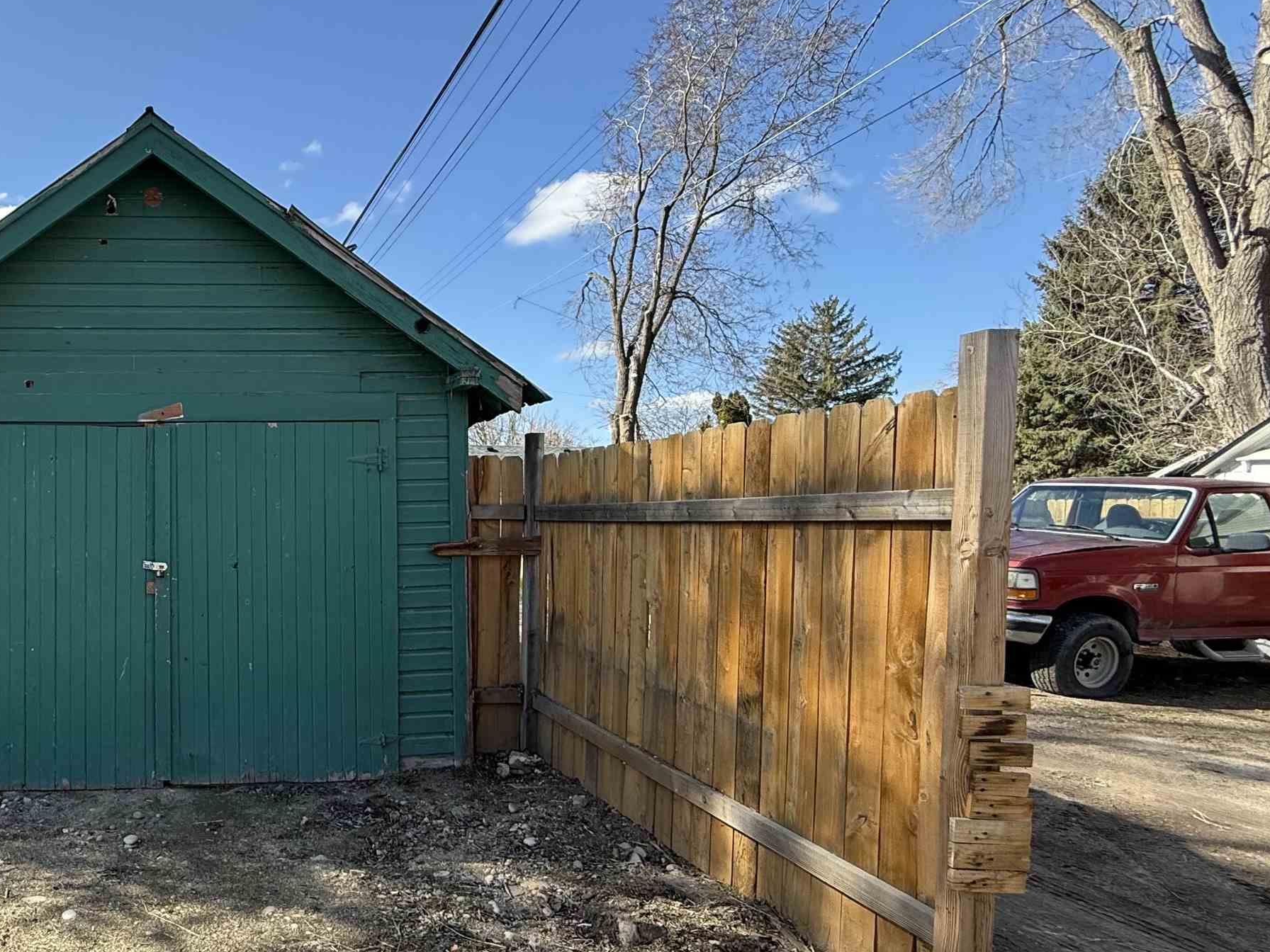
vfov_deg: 56.6
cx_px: 233
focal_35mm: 24
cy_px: 544
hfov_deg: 64.5
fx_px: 881
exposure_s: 1/709
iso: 64
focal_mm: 2.22
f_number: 2.2
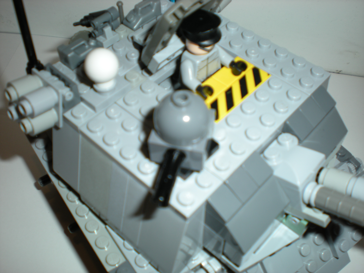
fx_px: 400
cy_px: 136
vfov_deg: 37.7
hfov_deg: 49.0
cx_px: 182
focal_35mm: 38
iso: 64
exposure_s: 1/60
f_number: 3.1
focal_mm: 6.3
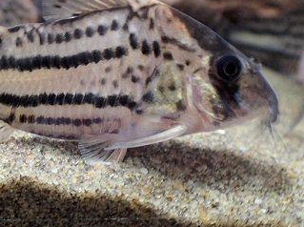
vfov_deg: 30.3
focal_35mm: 47
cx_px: 70
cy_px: 60
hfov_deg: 39.2
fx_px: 412
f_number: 2.3
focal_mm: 5.5
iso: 100
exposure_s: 1/3
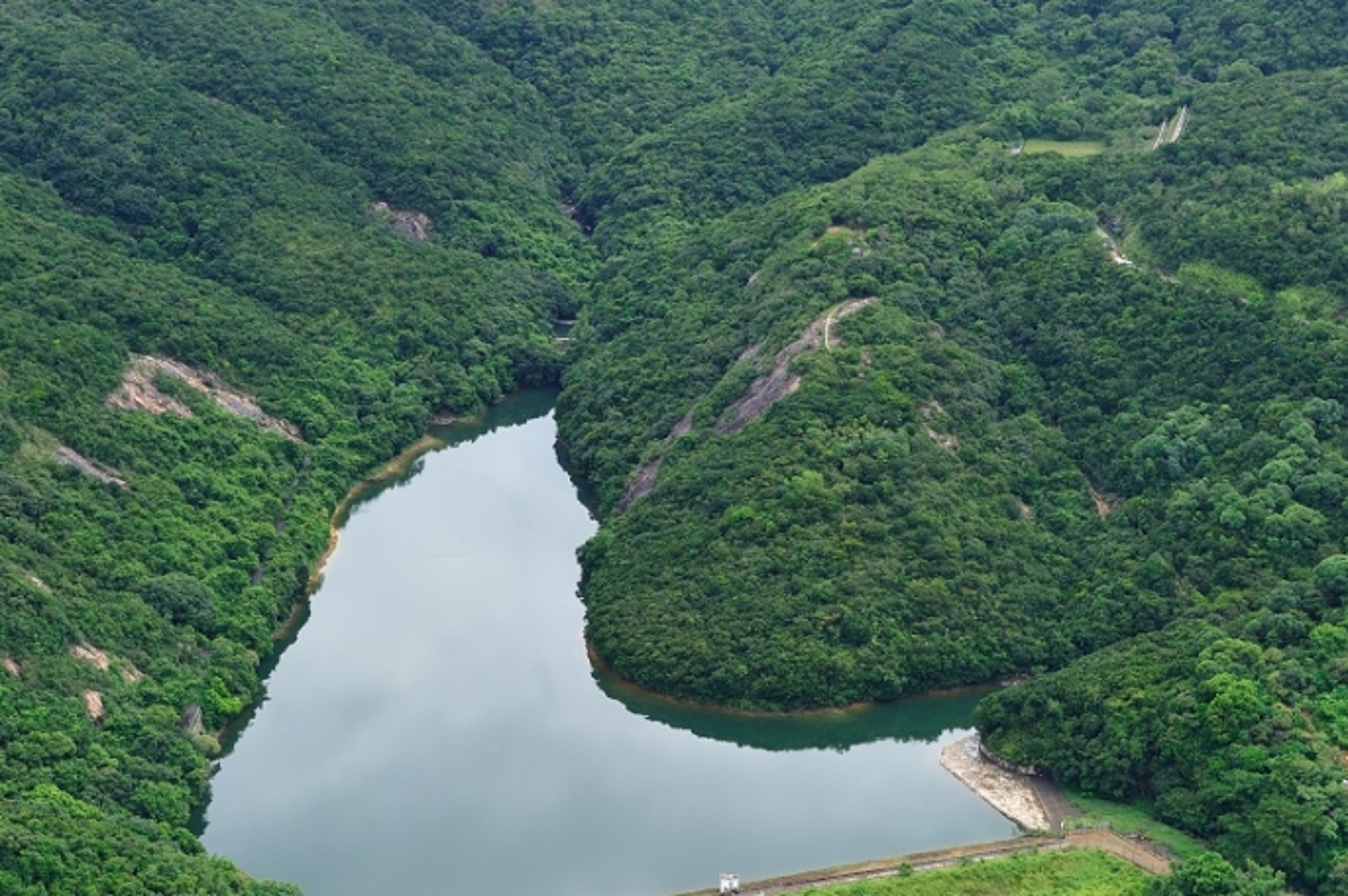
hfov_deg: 20.0
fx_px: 3816
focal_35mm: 102
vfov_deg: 13.4
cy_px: 618
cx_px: 570
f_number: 7.1
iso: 500
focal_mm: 70
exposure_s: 1/640
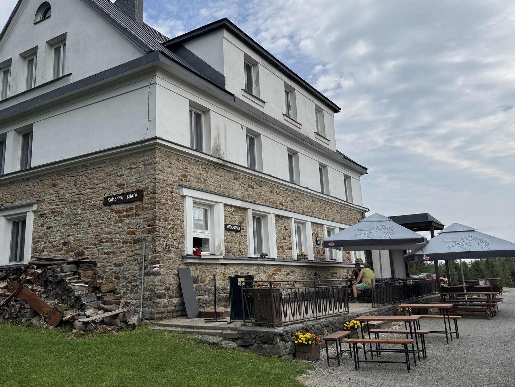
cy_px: 170
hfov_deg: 58.1
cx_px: 220
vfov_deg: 45.4
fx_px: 461
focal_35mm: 31
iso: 80
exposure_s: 1/5348
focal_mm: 6.76
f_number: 1.78
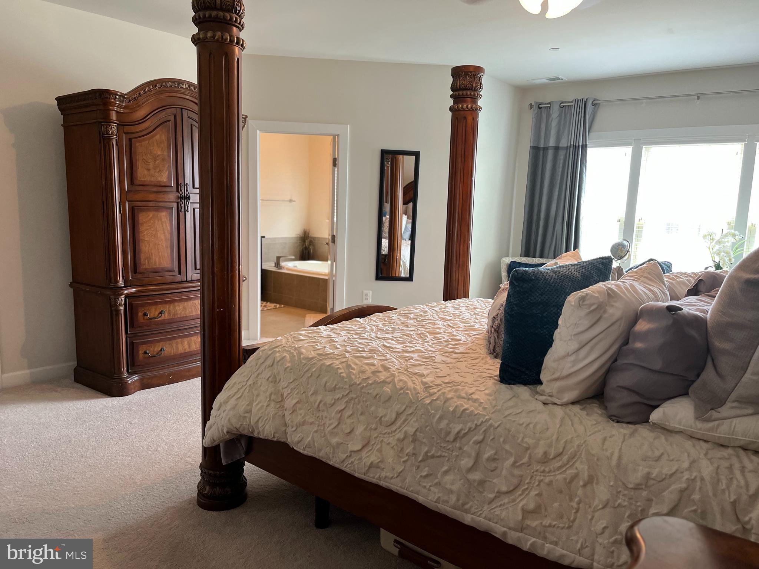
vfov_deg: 53.1
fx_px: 570
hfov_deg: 67.3
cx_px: 380
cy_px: 284
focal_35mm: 26
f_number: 1.6
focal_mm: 5.1
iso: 125
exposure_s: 1/60
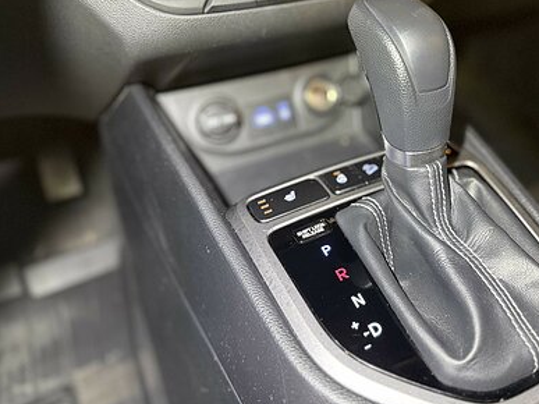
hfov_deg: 53.4
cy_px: 125
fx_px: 529
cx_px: 334
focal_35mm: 34
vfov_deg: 41.1
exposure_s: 1/42
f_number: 1.78
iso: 640
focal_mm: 6.76
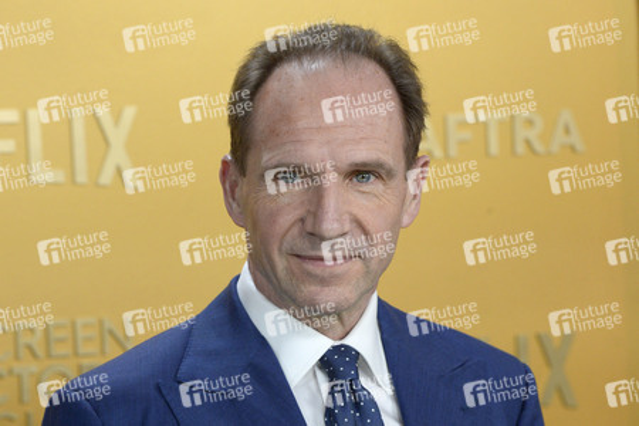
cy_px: 213
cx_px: 320
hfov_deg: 16.4
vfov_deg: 11.0
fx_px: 2219
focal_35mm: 125
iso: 2500
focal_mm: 125
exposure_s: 1/250
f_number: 6.3
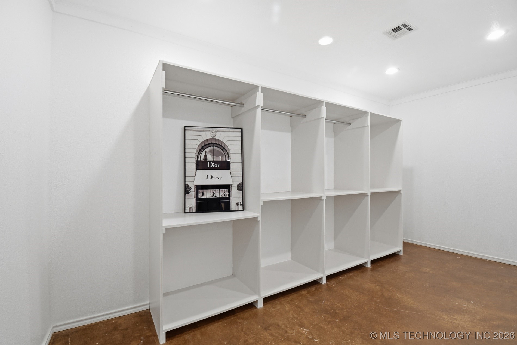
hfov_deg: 100.4
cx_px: 258
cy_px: 172
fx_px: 215
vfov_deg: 77.3
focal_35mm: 15
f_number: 13
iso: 250
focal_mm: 10
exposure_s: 1/15
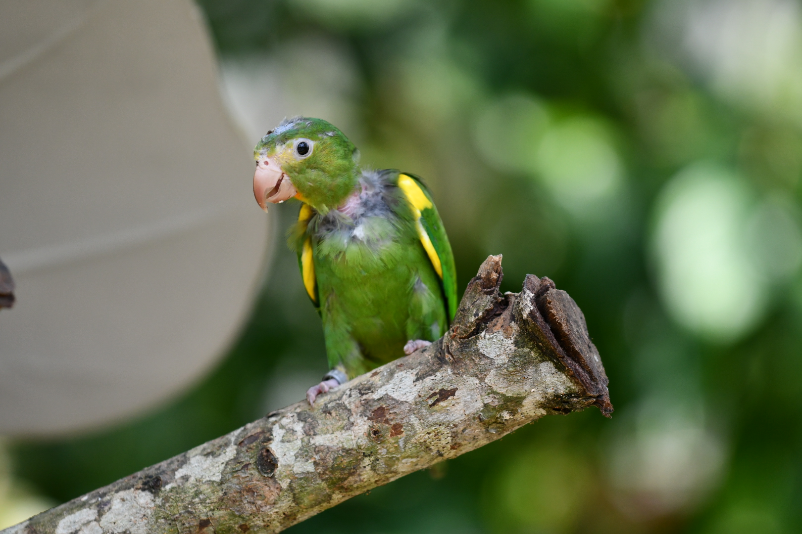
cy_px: 267
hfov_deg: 8.6
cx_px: 401
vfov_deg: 5.7
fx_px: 5346
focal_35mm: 240
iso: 640
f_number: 4
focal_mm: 160
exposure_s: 1/1000
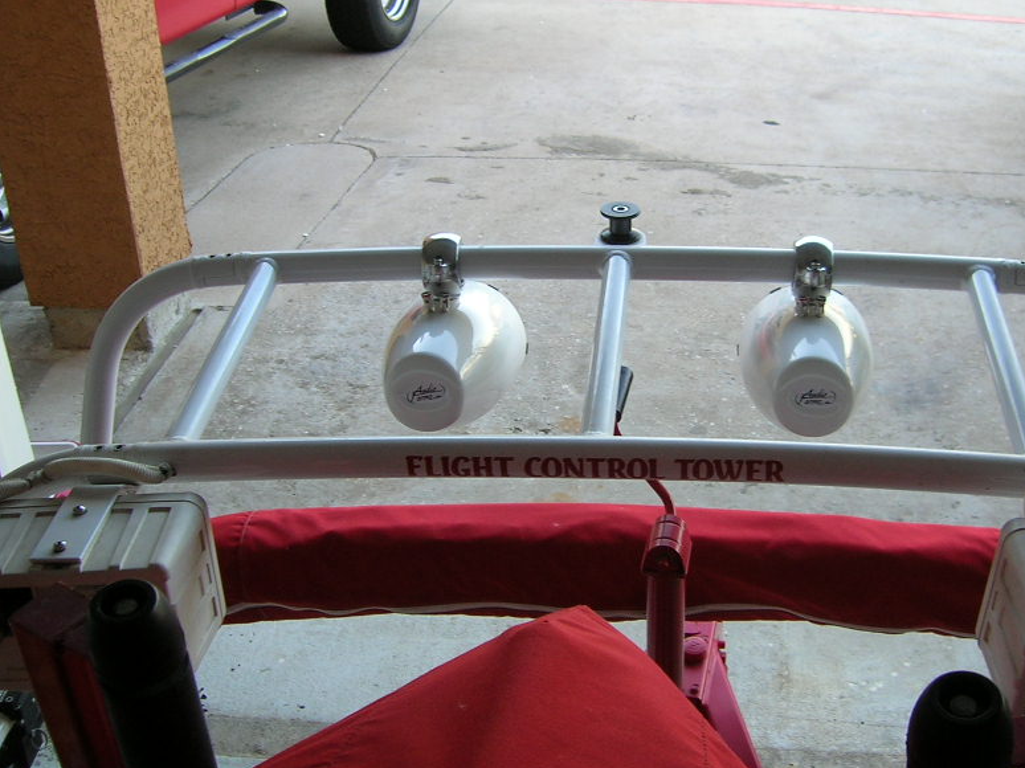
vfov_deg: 32.1
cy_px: 348
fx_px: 1332
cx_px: 613
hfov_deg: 41.9
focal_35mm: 45
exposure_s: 1/32.3
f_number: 2.9
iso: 50
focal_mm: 5.7
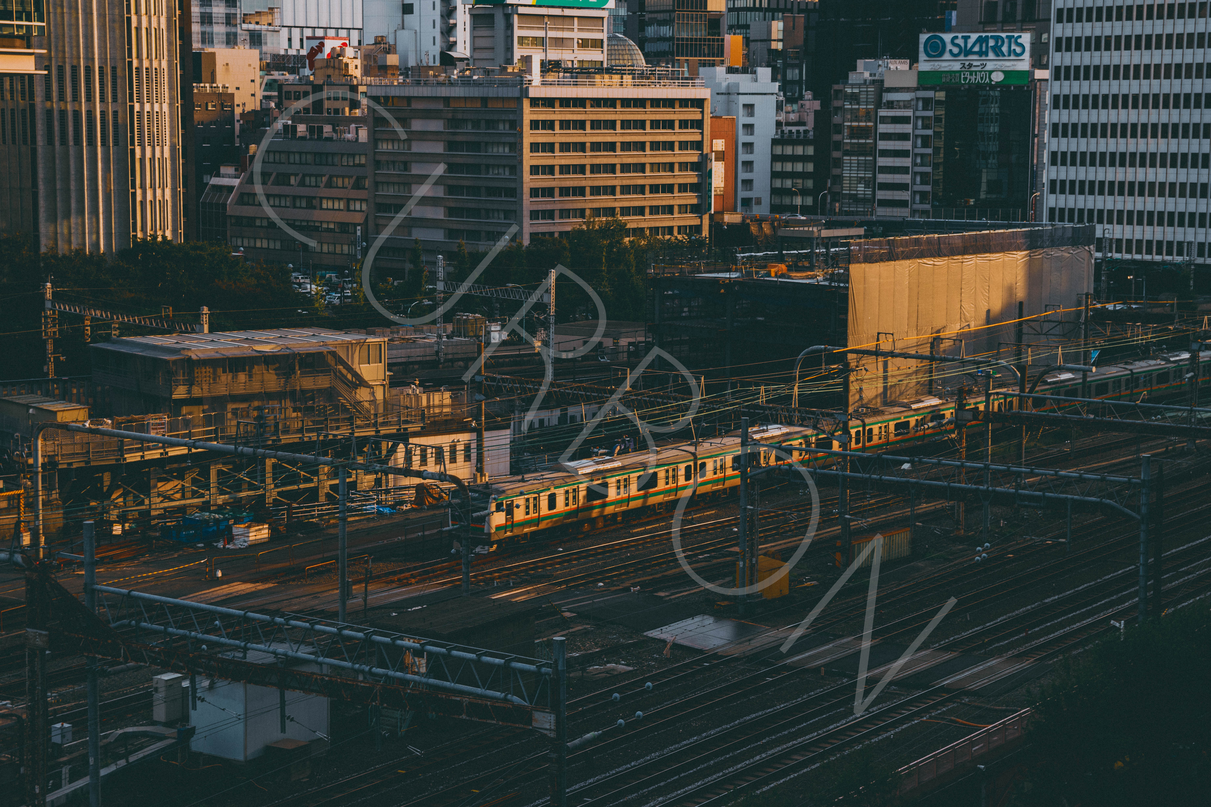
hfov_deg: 27.0
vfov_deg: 18.2
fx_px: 2523
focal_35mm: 75
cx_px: 606
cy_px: 404
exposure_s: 1/200
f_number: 7.1
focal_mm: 50
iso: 100
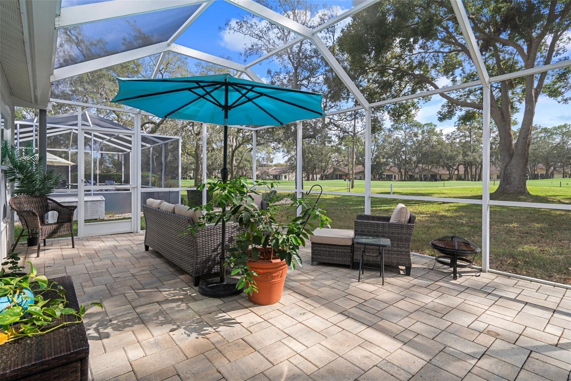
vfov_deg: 70.4
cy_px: 190
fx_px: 270
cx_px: 286
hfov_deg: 93.3
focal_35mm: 17
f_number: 8
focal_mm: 17
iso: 320
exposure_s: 1/40
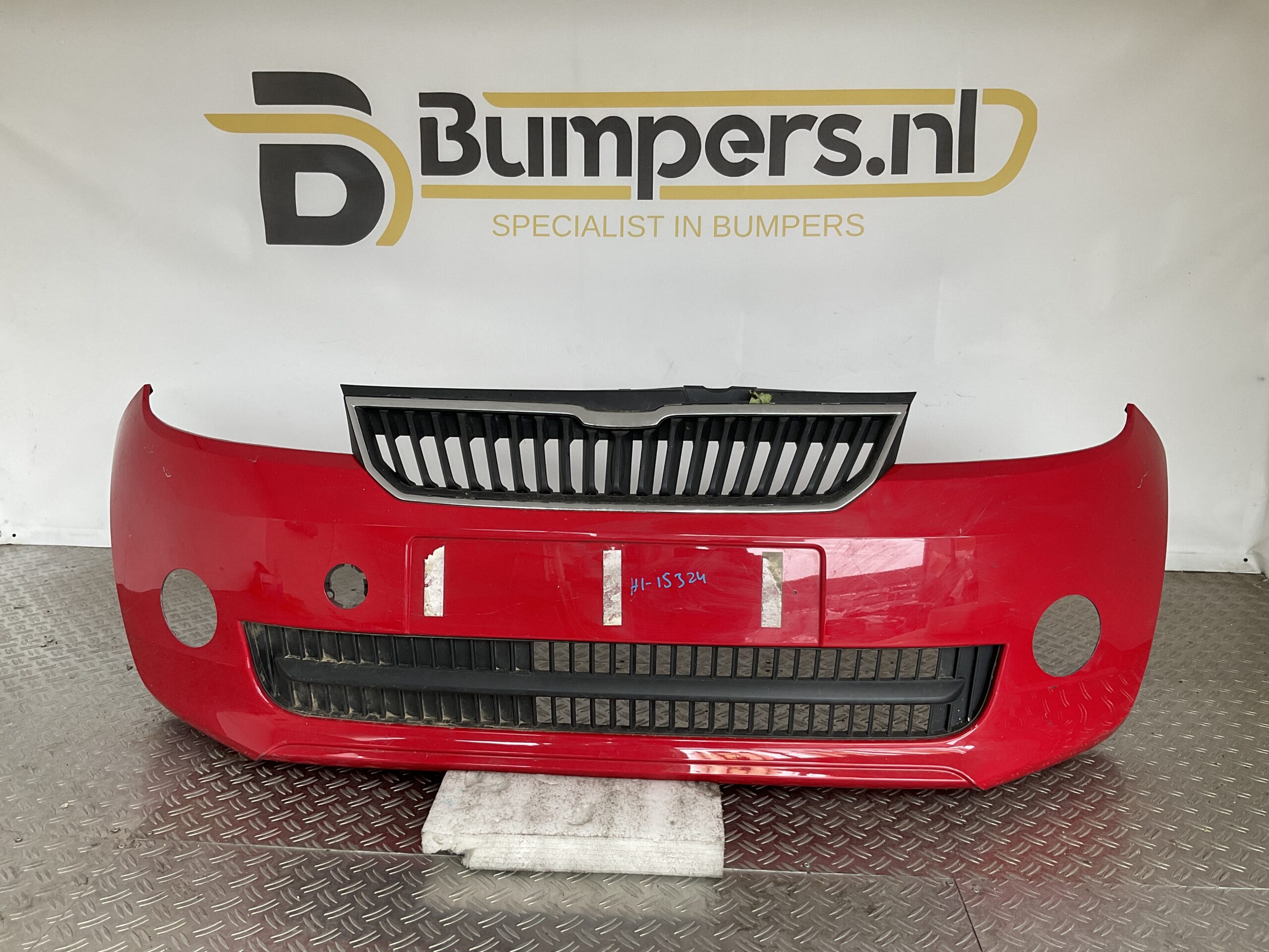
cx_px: 634
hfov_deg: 61.7
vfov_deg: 48.2
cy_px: 476
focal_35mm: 29
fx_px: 1063
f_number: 1.8
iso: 40
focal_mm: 3
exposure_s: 1/120
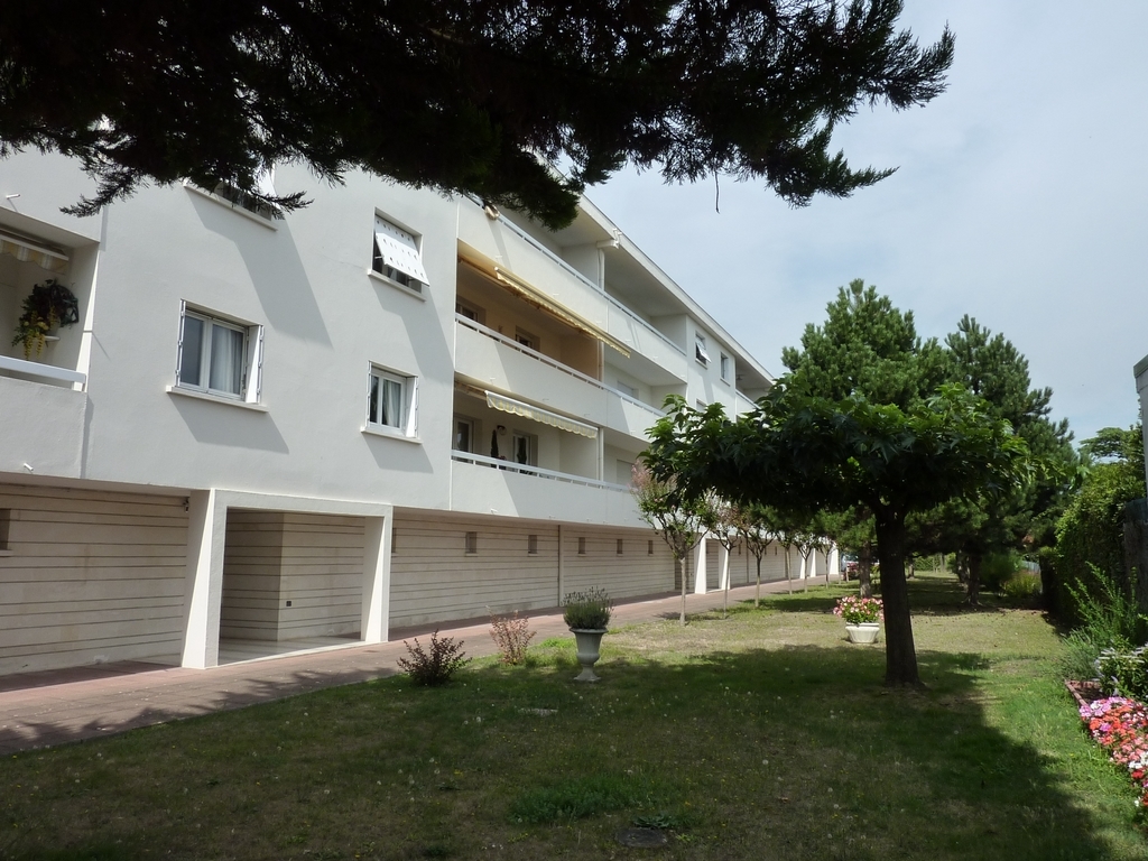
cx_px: 574
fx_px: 829
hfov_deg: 69.4
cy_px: 430
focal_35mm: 25
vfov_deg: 54.9
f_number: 5
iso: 125
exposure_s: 1/500
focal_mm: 4.1
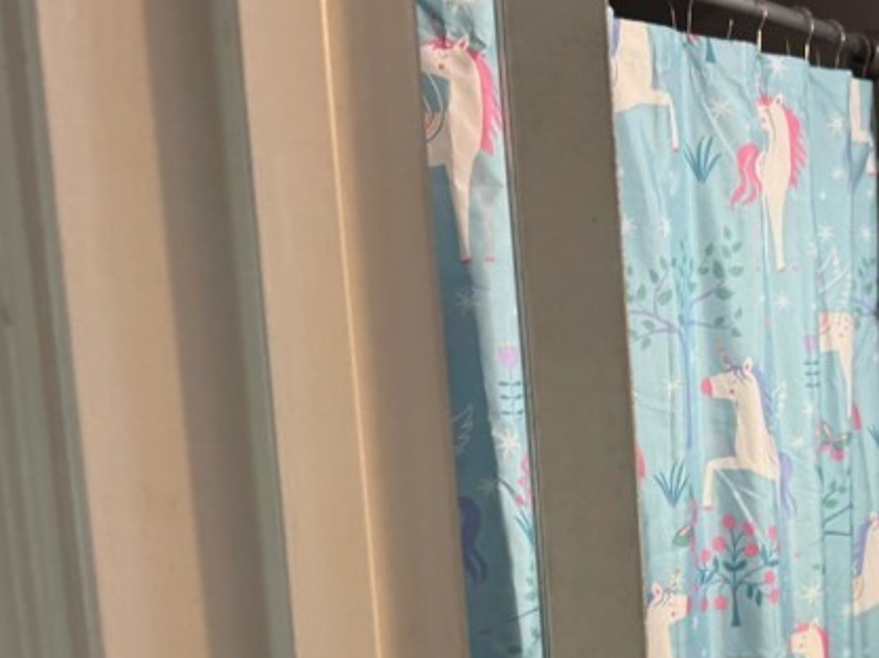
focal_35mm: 59
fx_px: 1497
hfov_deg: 30.4
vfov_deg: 24.2
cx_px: 879
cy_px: 576
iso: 125
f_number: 1.78
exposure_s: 1/60
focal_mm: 6.76
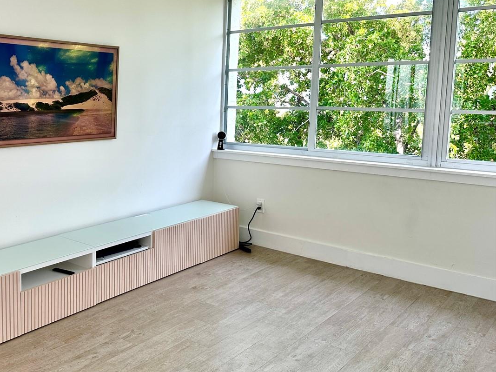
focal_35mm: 36
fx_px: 516
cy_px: 161
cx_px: 125
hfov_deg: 49.4
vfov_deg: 39.6
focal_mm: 6.86
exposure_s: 1/226
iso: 64
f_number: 1.78
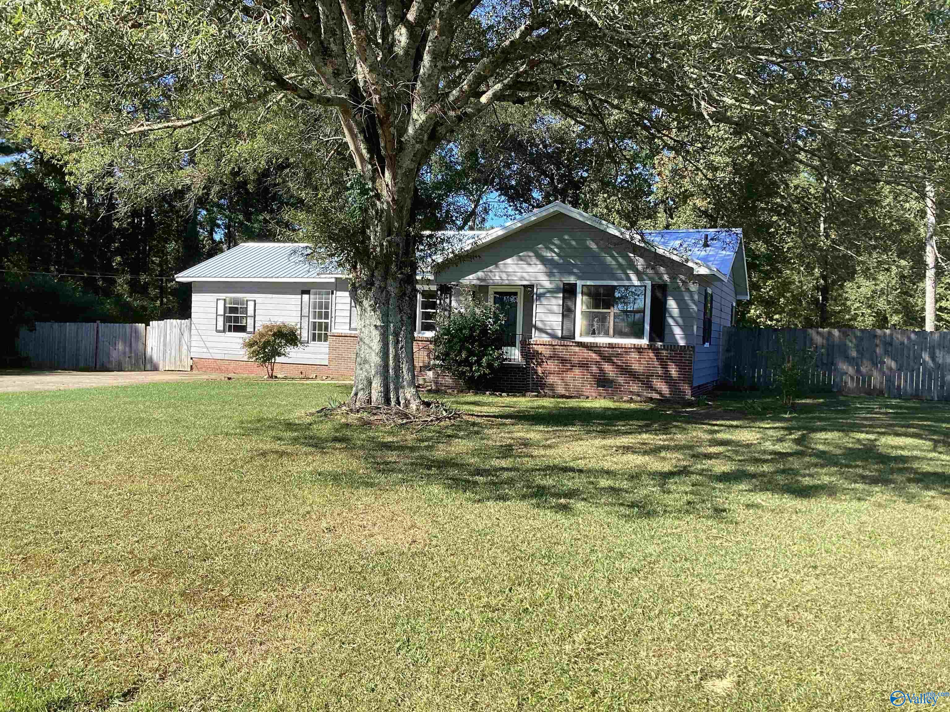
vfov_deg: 45.4
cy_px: 356
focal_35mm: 31
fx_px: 851
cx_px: 475
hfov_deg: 58.4
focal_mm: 3.3
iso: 25
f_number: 2.4
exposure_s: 1/500
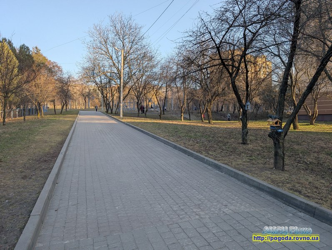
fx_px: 230
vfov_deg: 56.9
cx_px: 166
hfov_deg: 71.5
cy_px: 125
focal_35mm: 24
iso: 21
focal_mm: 6.9
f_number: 1.68
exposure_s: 1/315
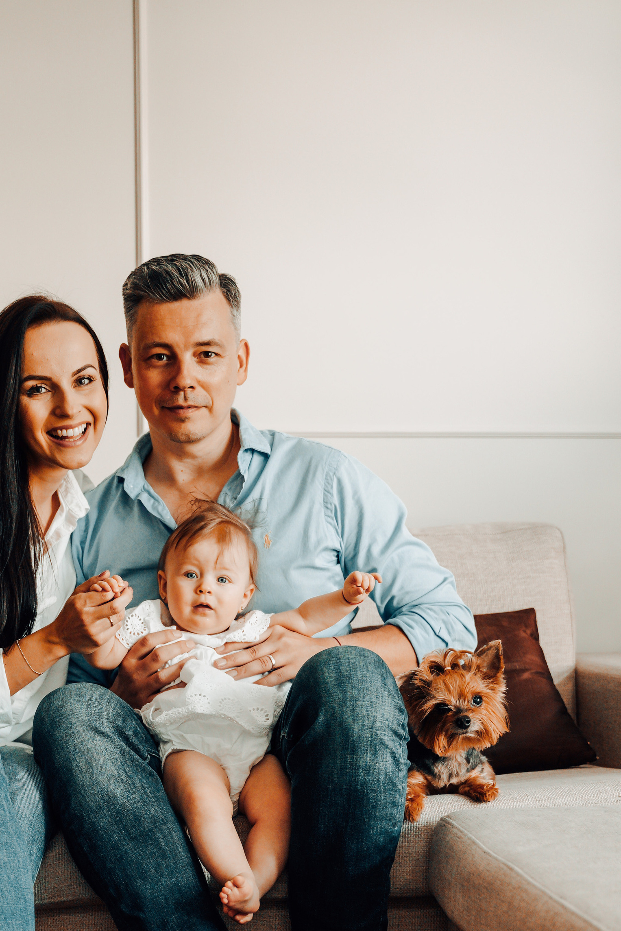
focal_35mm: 58
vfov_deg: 34.1
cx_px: 176
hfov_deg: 23.3
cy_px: 670
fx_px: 1491
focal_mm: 34.4
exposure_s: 1/160
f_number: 2.8
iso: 1250
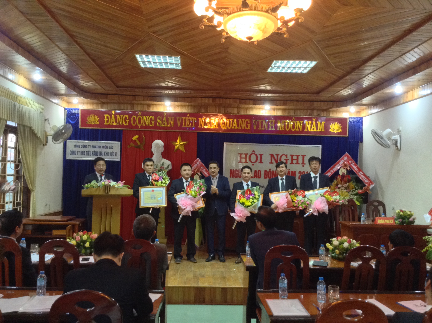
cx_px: 216
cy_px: 162
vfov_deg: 42.8
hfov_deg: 55.4
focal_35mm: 33
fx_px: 411
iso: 200
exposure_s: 1/15
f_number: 2.4
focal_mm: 3.3
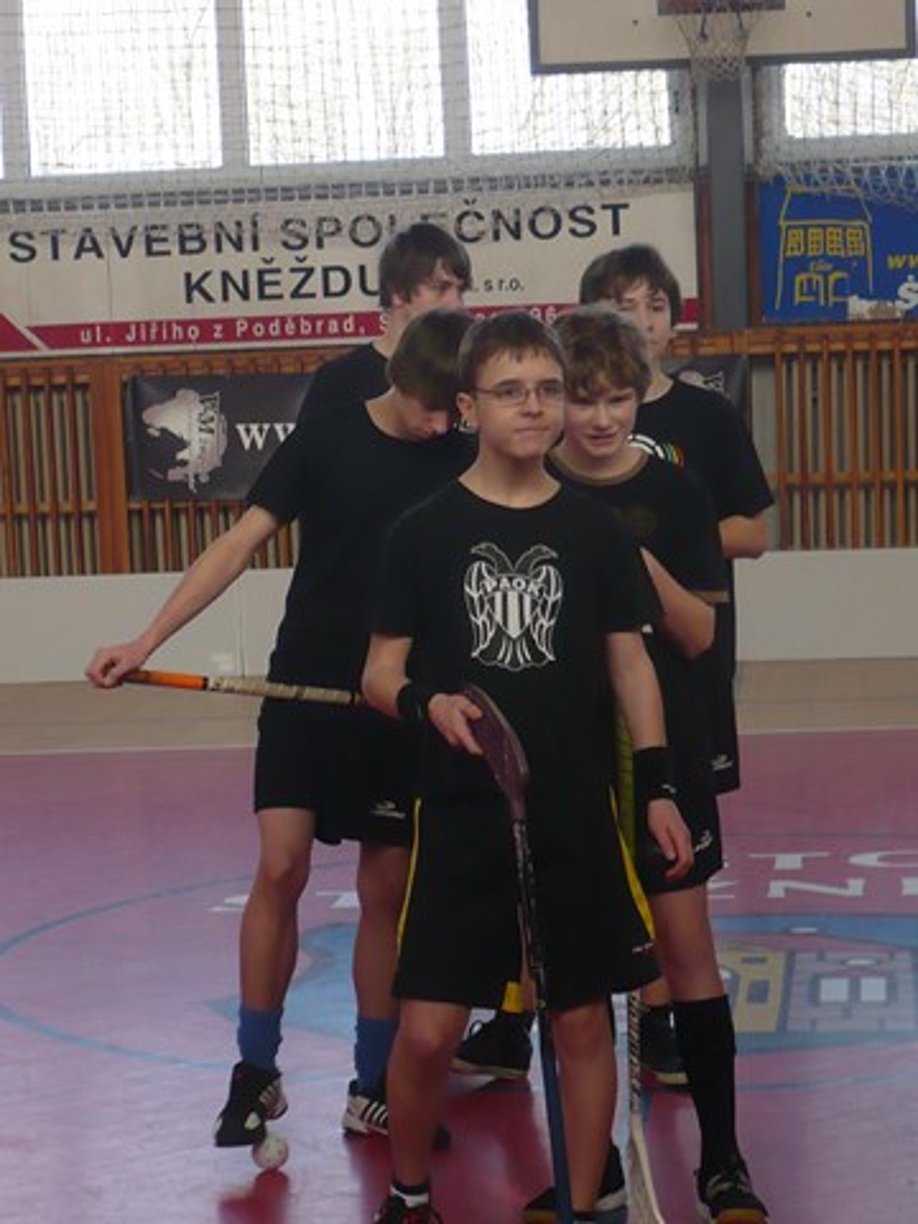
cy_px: 612
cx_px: 459
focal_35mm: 101
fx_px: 3571
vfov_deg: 19.4
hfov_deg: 14.6
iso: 200
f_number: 4.2
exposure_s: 1/125
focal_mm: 12.2
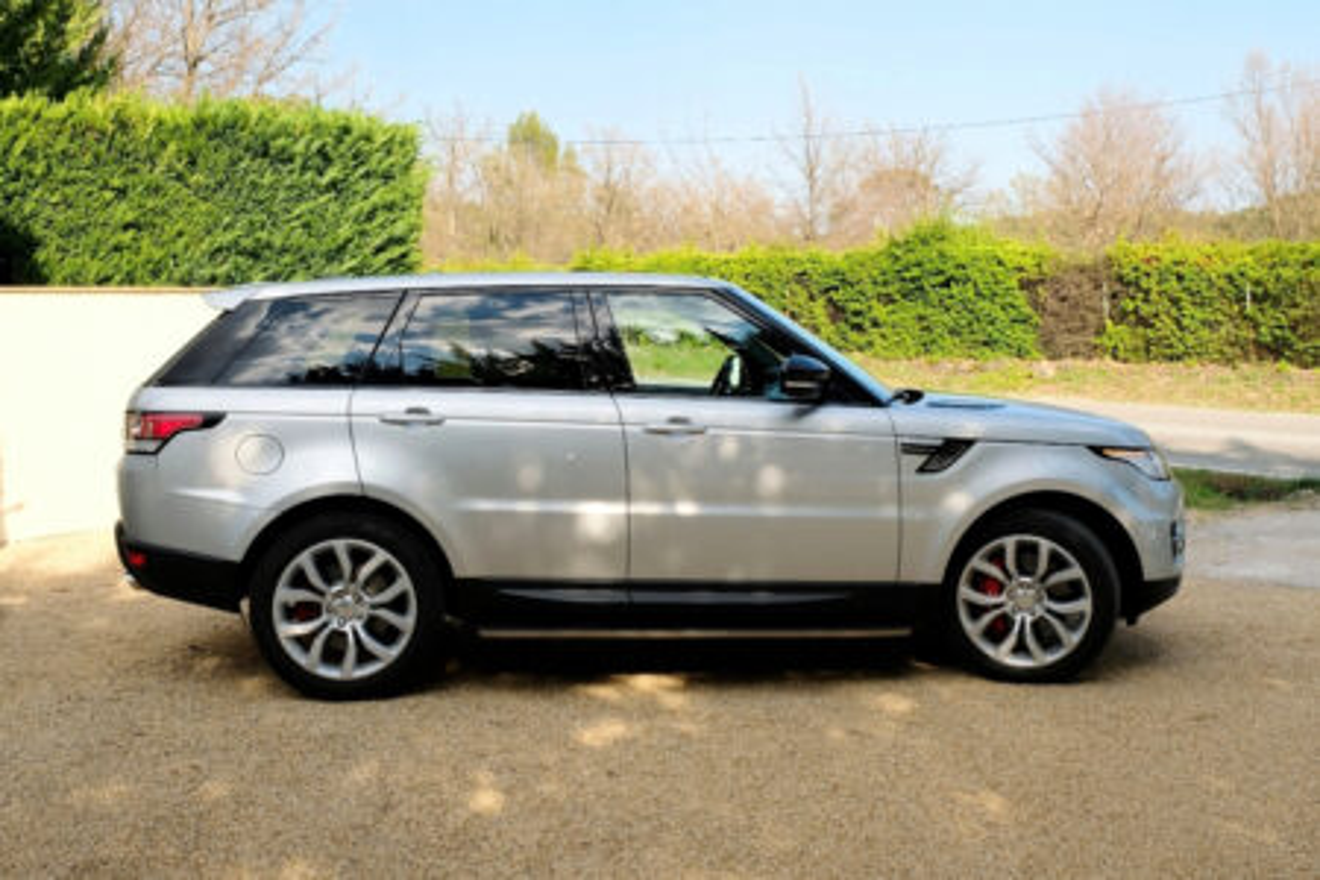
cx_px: 660
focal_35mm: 34
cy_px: 440
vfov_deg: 38.9
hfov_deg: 55.8
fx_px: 1247
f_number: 13
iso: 400
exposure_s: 1/160
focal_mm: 22.7
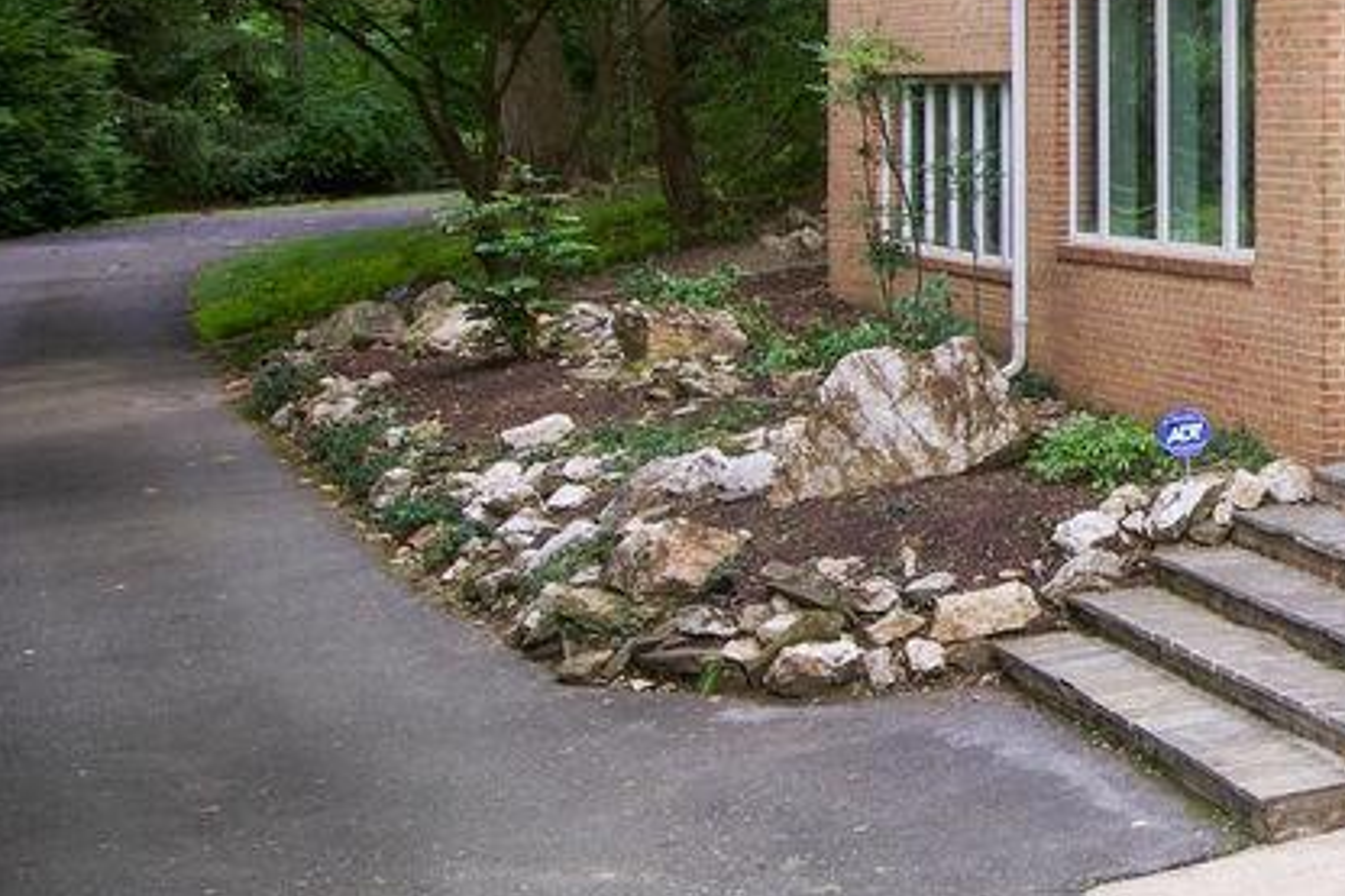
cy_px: 0
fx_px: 3028
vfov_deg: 16.5
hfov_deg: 19.1
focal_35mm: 81
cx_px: 2425
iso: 200
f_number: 8
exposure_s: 1/60
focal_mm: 19.5
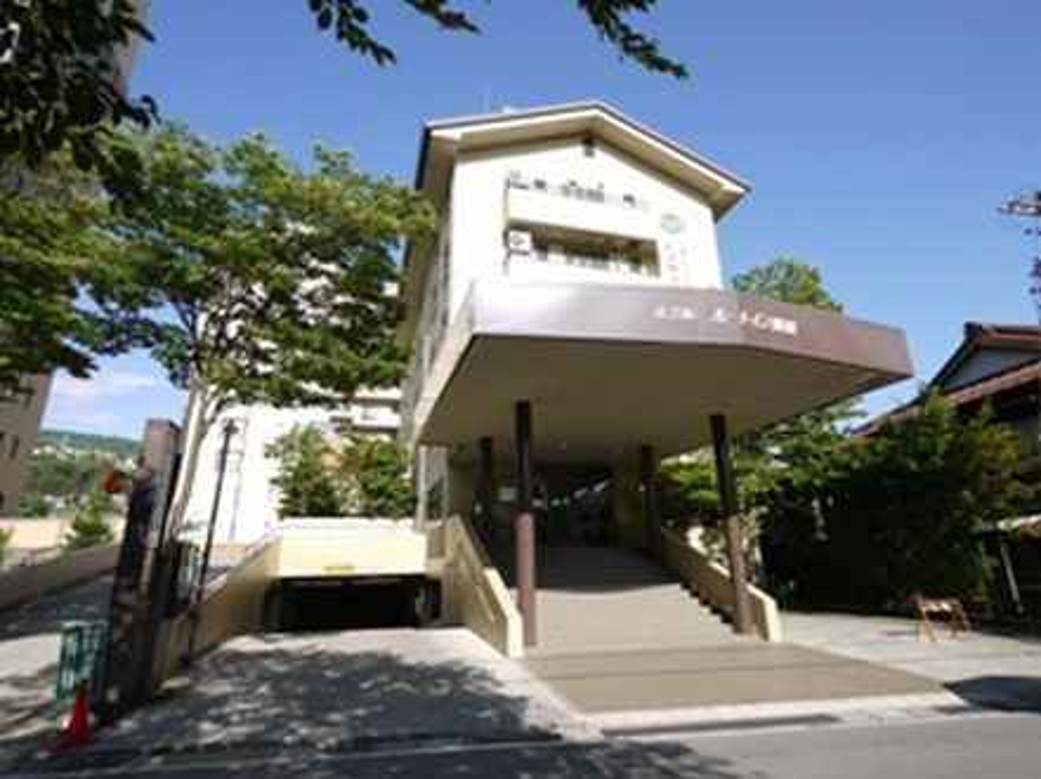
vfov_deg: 71.5
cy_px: 390
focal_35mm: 18
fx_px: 541
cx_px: 520
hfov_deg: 87.8
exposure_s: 1/200
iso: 100
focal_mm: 9
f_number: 7.1
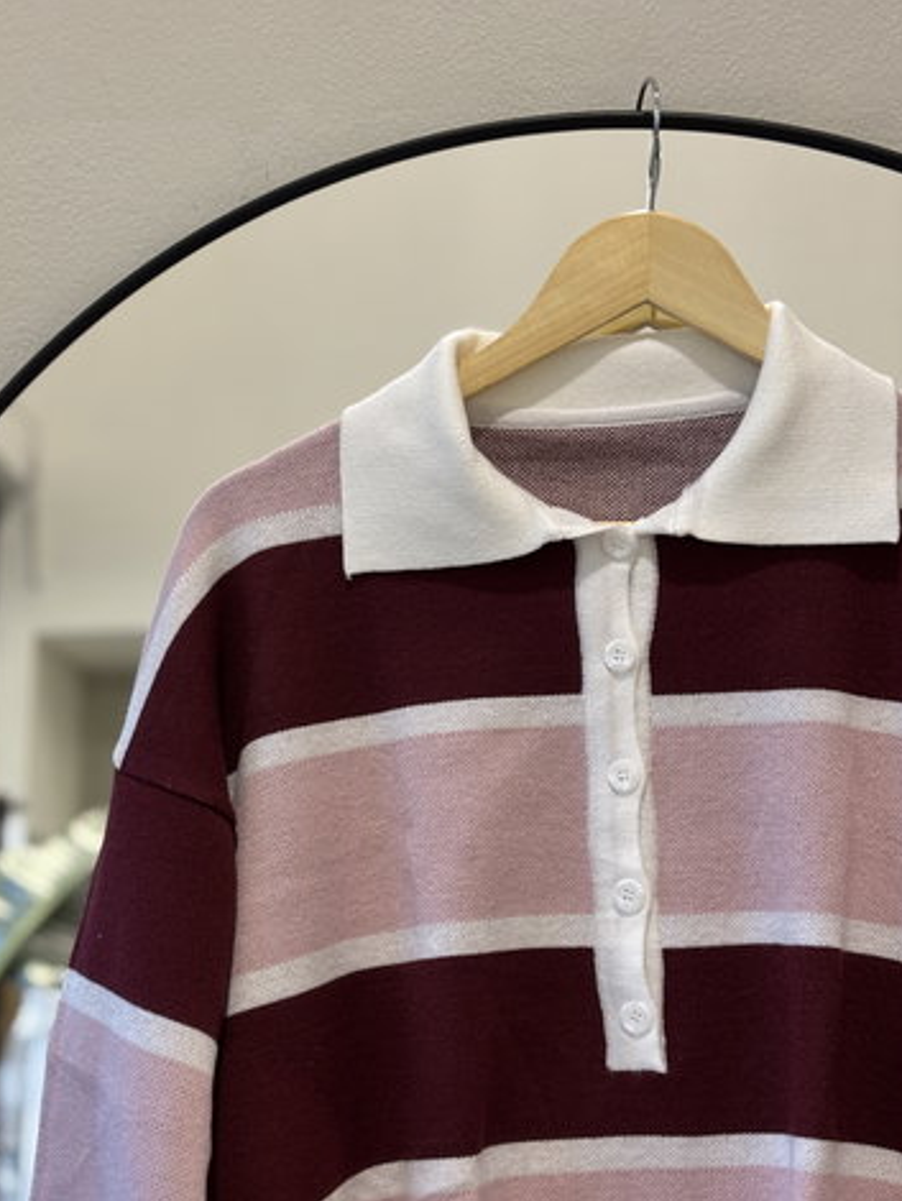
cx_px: 417
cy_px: 638
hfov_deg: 24.8
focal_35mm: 59
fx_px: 2048
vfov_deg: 32.7
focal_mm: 5.96
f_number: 1.6
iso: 100
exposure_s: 1/50
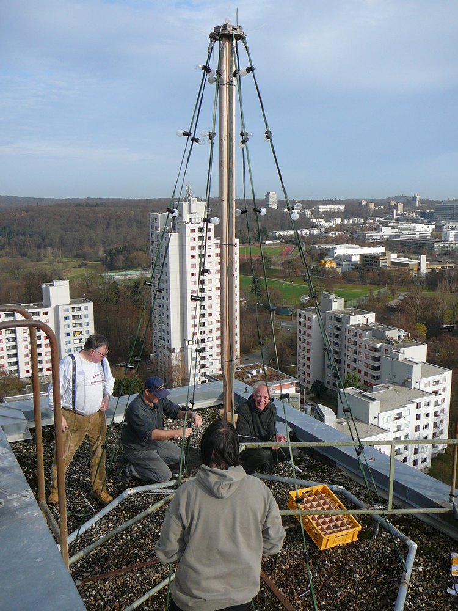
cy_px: 306
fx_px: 617
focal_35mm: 35
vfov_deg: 52.6
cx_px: 229
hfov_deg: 40.7
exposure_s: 1/1000
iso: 80
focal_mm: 5.2
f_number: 2.8
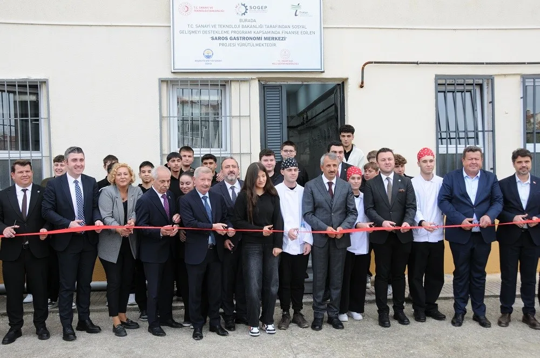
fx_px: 539
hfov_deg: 53.2
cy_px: 179
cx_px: 270
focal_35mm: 36
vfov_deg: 36.8
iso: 200
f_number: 7.1
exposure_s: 1/160
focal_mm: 24
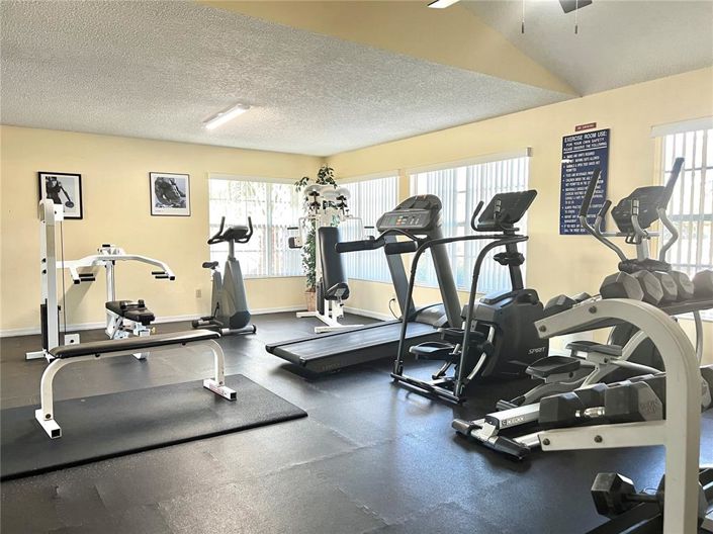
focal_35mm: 26
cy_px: 267
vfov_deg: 53.0
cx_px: 356
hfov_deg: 67.3
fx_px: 535
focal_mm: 5.7
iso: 160
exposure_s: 1/60
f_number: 1.5
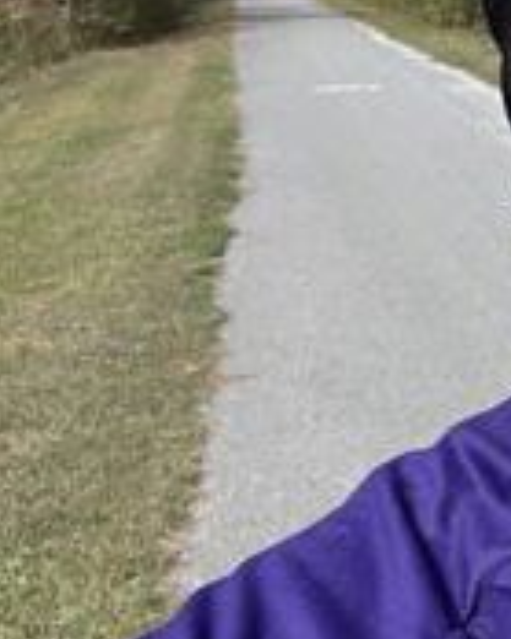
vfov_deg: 25.7
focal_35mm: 74
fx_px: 1400
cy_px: 360
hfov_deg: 19.6
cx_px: 599
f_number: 1.9
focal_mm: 2.69
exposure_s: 1/621
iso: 25
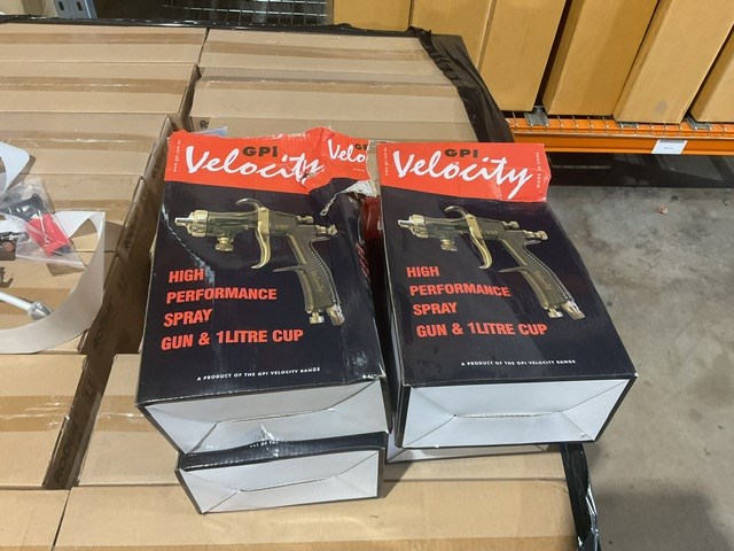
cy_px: 276
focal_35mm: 29
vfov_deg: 48.2
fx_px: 615
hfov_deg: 61.7
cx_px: 367
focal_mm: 3
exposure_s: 1/50
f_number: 1.8
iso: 160
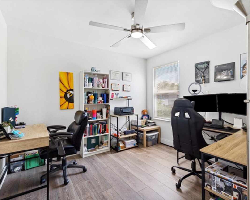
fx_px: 126
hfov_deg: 89.4
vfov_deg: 77.0
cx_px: 135
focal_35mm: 17
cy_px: 100
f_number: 8
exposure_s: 1/100
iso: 400
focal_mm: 15
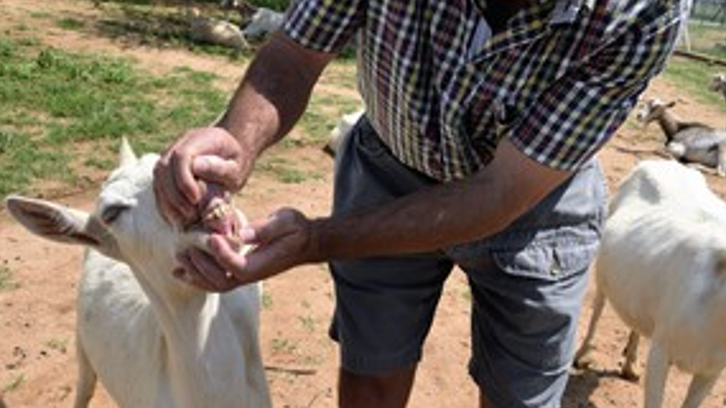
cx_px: 358
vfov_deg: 31.9
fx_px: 712
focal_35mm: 37
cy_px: 184
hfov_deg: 54.0
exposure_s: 1/250
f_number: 14
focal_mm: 24
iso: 200
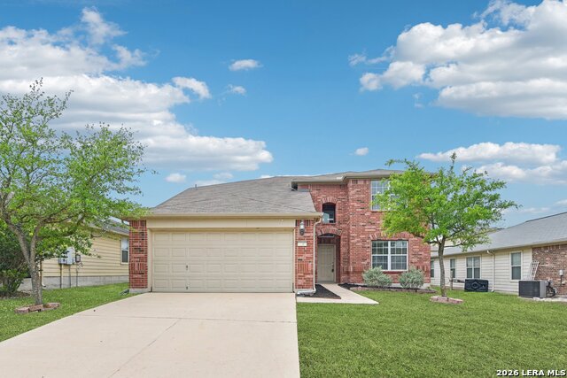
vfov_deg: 62.0
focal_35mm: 20
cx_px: 284
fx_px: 315
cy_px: 189
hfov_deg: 84.0
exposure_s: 1/640
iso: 400
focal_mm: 20
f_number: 8
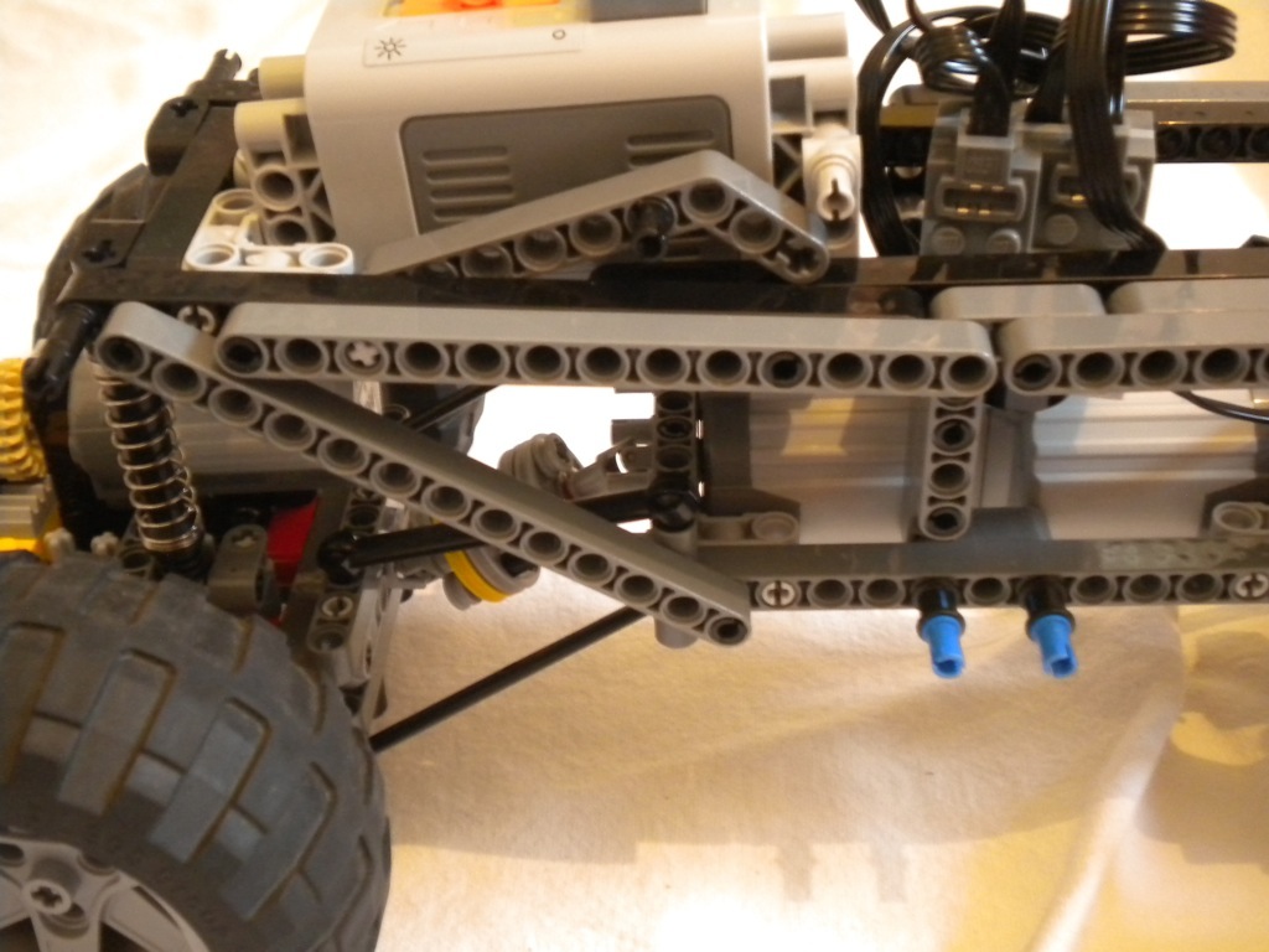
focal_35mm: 41
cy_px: 476
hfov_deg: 45.8
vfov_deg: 35.1
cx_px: 634
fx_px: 1503
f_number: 3.5
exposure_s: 1/8.8
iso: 508
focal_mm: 7.4
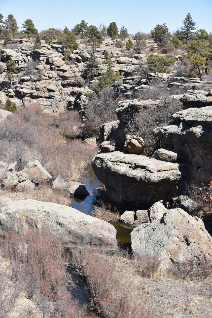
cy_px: 159
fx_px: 618
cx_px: 106
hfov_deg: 19.5
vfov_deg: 28.8
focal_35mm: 70
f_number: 8
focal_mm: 70
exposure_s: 1/250
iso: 100
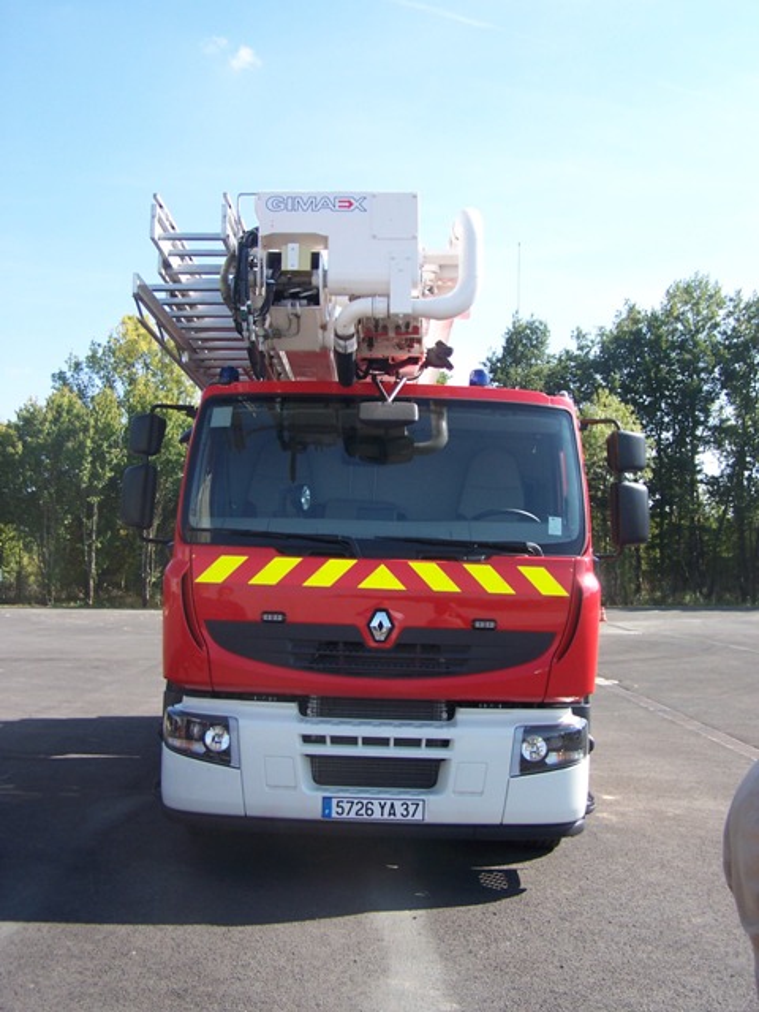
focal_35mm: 38
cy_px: 506
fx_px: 1111
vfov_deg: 49.0
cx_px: 380
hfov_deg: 37.7
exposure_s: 1/500
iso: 80
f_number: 2.8
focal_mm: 6.3
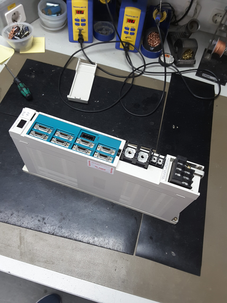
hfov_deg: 45.4
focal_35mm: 31
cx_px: 114
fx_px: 271
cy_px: 152
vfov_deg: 58.4
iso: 80
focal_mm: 2.9
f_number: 1.9
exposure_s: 1/33
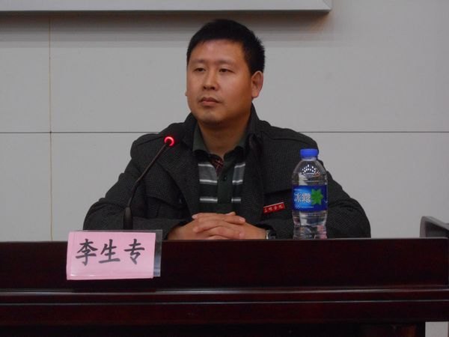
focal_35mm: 81
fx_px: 1051
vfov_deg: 18.2
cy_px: 168
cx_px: 224
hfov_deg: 24.1
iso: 400
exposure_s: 1/4
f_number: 6.6
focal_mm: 14.5
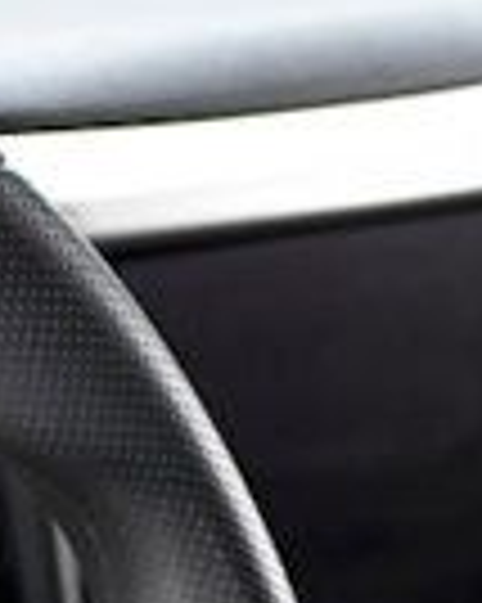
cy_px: 1127
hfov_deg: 5.9
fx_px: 4624
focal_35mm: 259
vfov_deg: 7.2
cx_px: -374
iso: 2500
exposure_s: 1/320
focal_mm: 24
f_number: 3.5
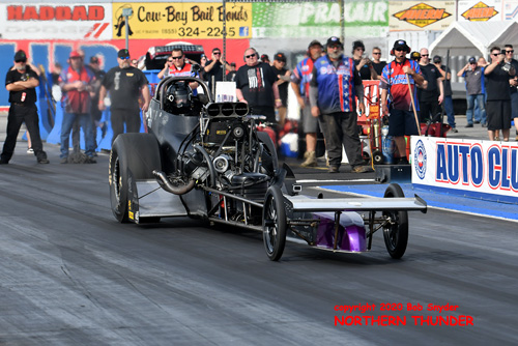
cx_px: 259
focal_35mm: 180
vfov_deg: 7.6
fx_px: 2591
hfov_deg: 11.4
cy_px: 173
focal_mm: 120
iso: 200
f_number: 5.6
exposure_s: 1/1000
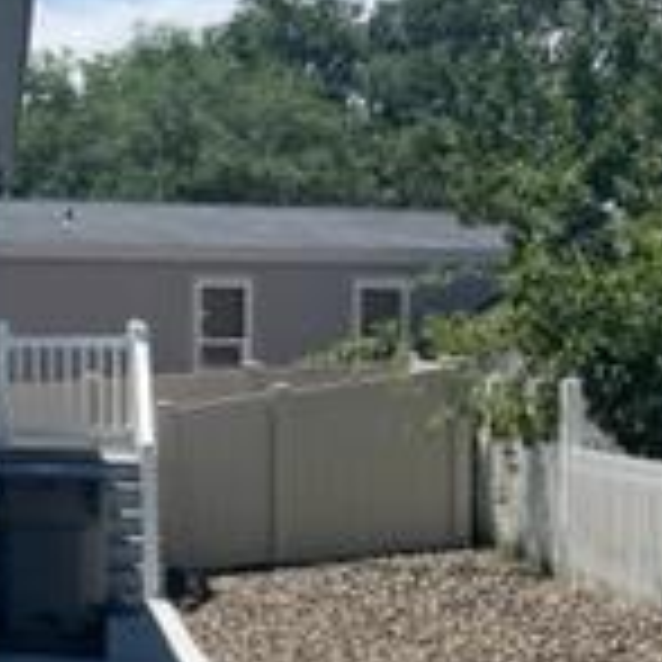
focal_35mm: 100
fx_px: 2164
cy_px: 315
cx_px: -419
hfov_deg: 15.6
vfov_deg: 17.4
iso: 50
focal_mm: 5.1
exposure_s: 1/3745
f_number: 1.6
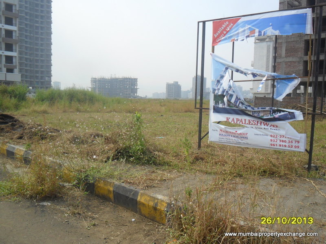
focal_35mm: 32
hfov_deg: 56.8
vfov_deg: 44.2
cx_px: 163
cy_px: 122
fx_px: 301
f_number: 3.7
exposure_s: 1/1000
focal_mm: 5.7
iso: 100
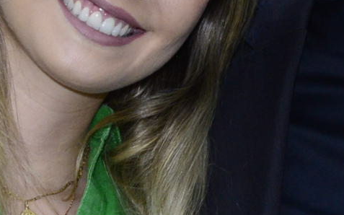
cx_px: 435
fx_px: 3497
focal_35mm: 373
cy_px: 232
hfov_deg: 5.6
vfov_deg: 3.5
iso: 1600
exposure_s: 1/60
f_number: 8
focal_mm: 58
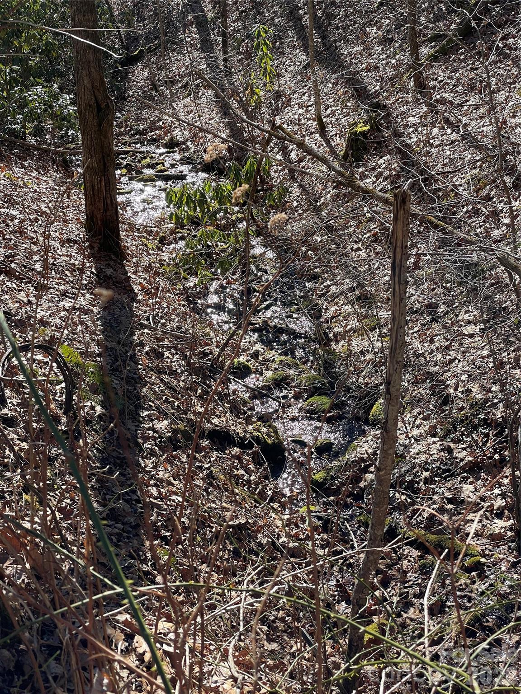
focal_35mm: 52
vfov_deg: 36.8
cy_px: 347
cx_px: 260
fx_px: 1044
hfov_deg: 28.0
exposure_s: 1/440
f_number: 2
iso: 25
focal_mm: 6
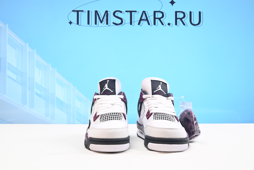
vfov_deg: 33.4
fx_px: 282
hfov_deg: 48.4
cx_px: 127
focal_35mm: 40
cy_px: 85
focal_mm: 40
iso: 100
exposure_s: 1/1.6
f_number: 16
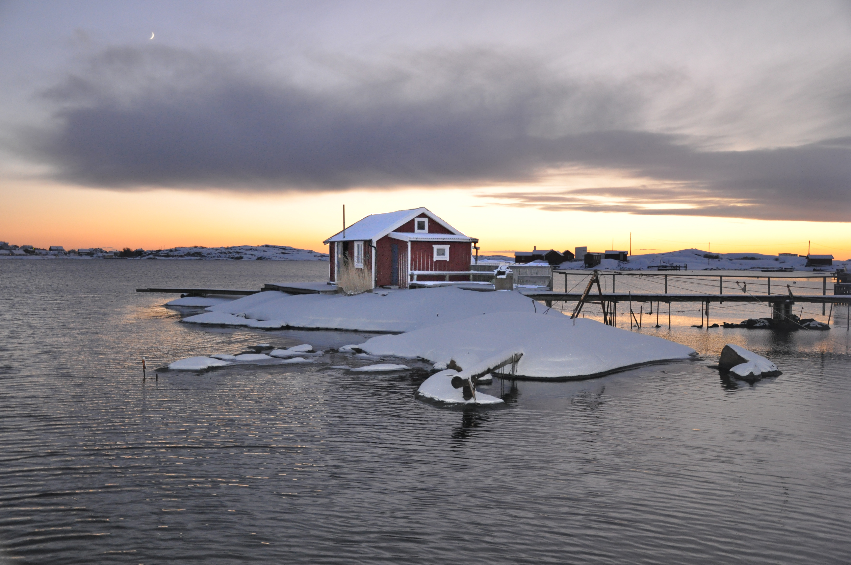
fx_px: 779
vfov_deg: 39.9
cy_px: 282
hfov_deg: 57.3
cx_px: 426
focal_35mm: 33
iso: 1000
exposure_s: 1/80
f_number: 4.5
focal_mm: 22
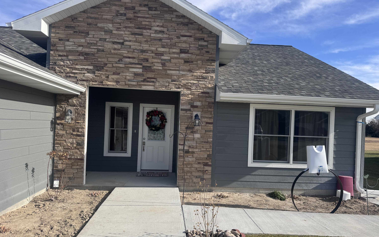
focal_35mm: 26
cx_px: 193
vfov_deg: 47.6
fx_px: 269
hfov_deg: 70.4
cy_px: 127
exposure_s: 1/3096
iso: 80
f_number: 1.78
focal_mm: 6.76
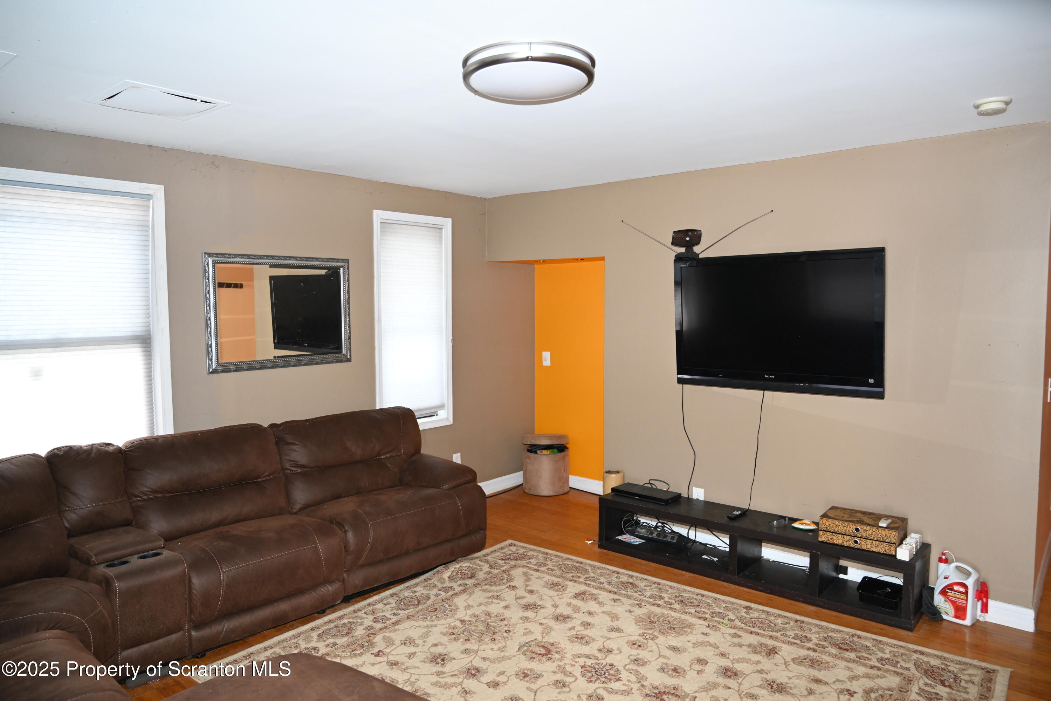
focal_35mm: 24
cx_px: 526
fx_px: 701
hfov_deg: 73.7
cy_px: 350
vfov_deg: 53.1
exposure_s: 1/60
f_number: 4
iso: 900
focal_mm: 24
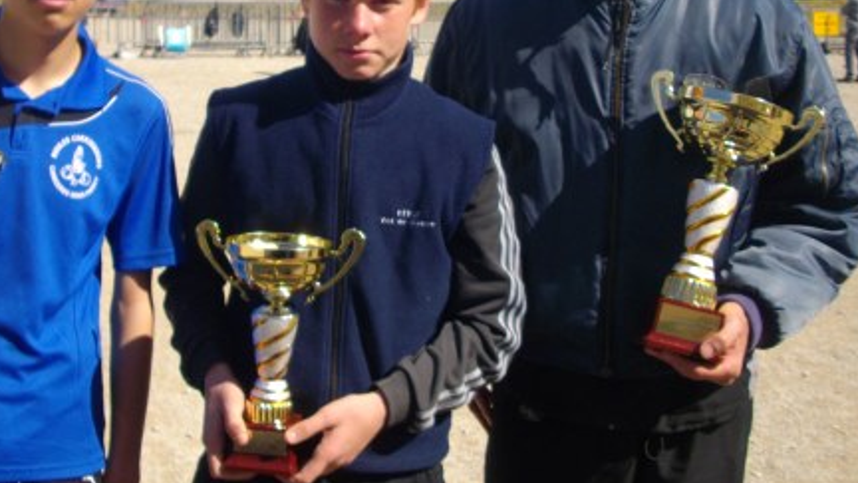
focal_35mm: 61
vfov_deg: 19.6
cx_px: 351
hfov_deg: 34.3
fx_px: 1388
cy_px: 129
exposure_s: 1/400
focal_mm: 6.2
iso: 100
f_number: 5.6
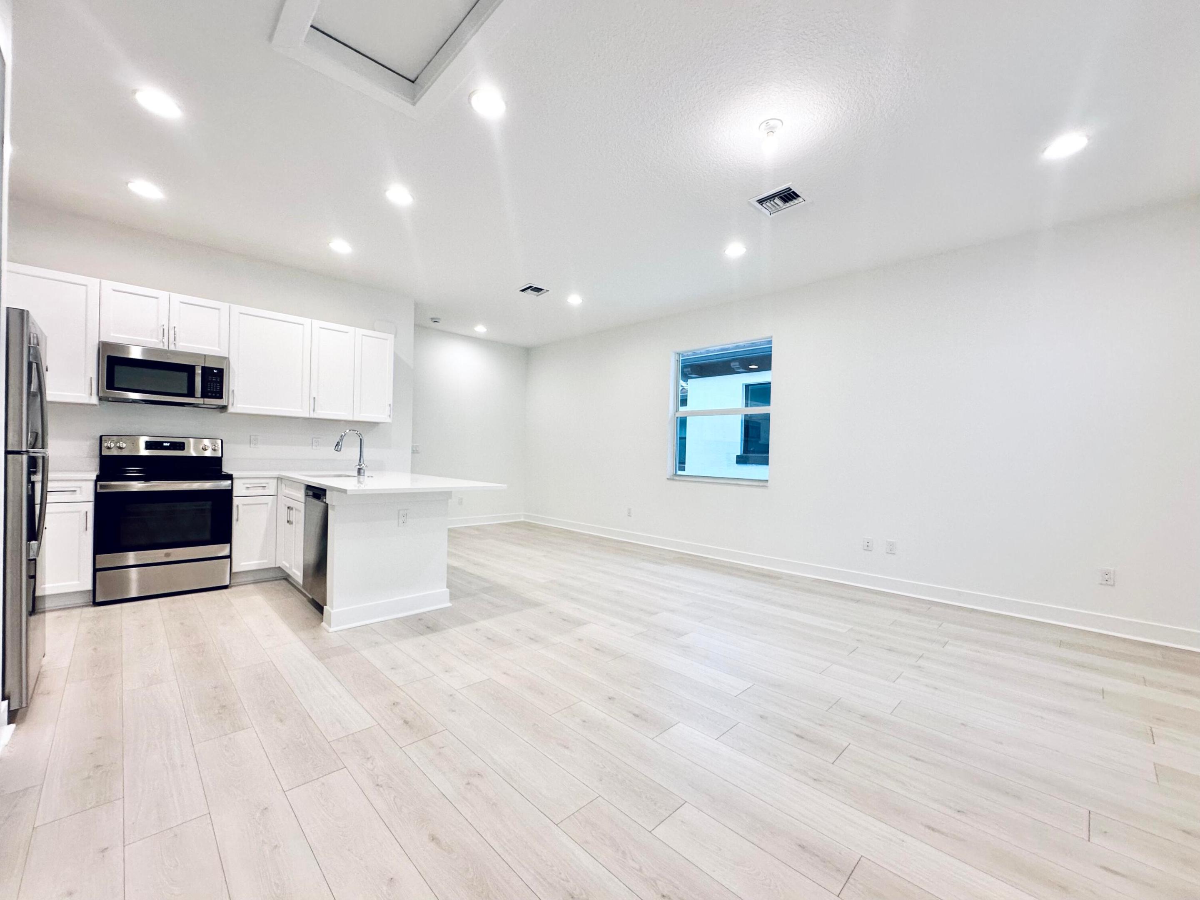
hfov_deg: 102.1
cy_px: 450
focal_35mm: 14
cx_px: 600
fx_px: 485
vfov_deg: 85.7
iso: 125
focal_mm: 2.22
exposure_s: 1/120
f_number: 2.2
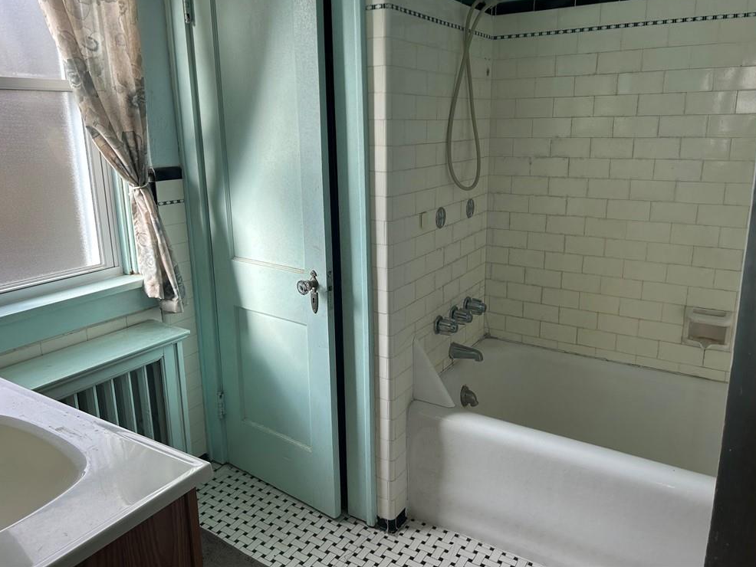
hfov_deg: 65.3
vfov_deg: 51.4
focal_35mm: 27
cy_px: 274
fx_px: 590
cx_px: 374
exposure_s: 1/176
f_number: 1.5
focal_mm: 5.7
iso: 40
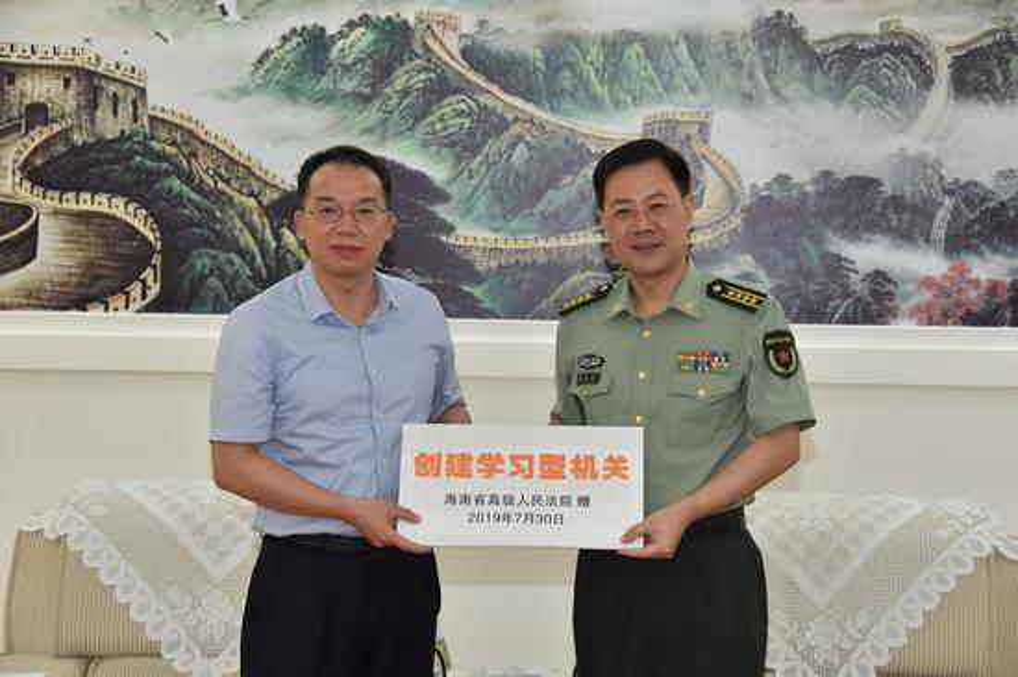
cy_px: 338
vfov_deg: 16.2
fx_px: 2374
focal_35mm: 84
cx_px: 509
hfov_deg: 24.2
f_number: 4.8
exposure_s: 1/60
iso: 450
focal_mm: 56
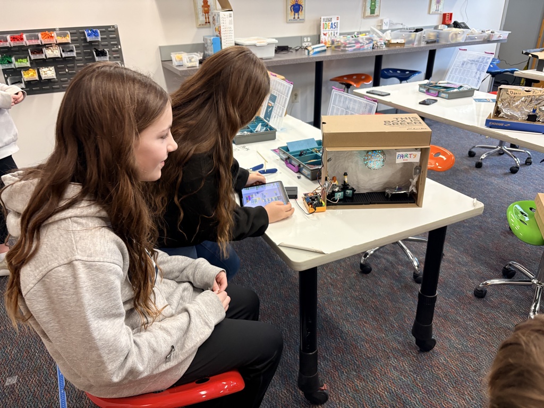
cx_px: 272
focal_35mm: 26
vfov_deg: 53.1
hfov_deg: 67.3
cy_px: 204
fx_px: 409
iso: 200
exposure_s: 1/60
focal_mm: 5.96
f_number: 1.6
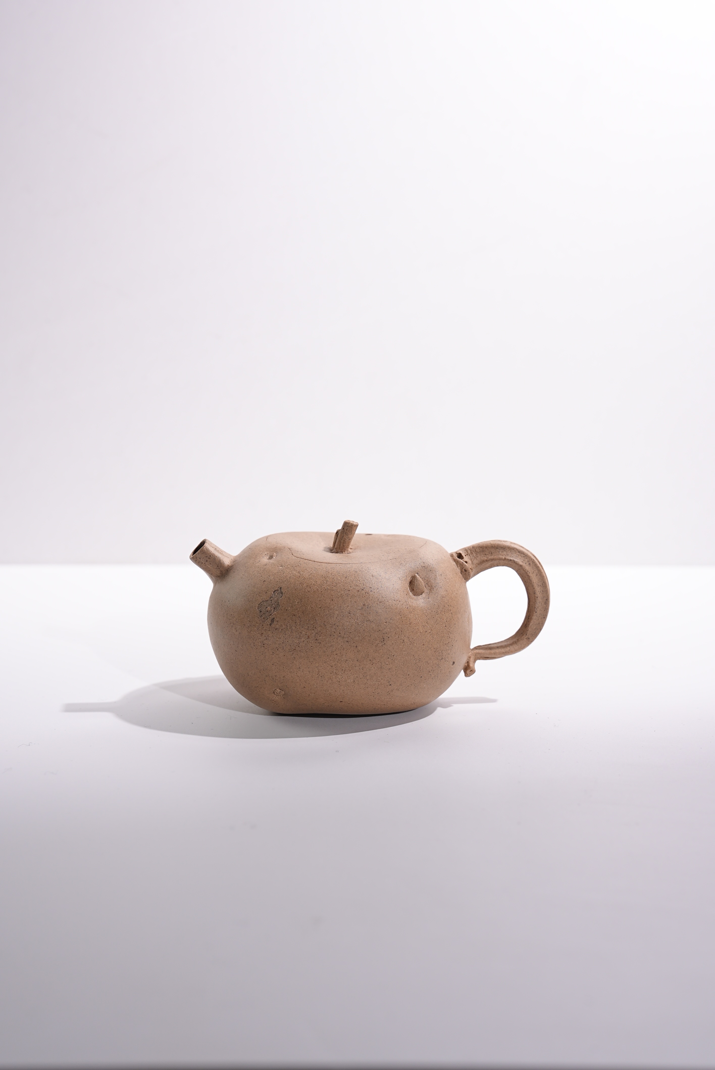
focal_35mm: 63
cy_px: 535
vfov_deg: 31.9
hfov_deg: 21.6
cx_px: 358
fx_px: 1874
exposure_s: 1/125
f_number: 10
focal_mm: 63
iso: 320
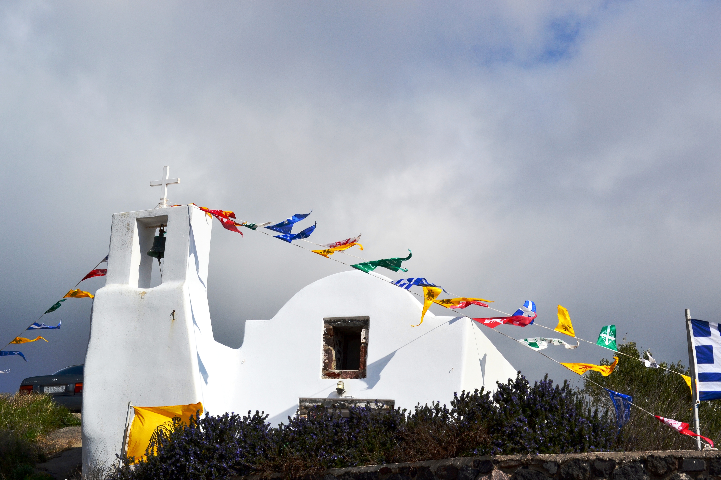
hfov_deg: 24.6
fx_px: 1652
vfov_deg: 16.6
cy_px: 240
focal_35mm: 82
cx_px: 360
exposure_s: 1/500
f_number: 11
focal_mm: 55
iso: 180
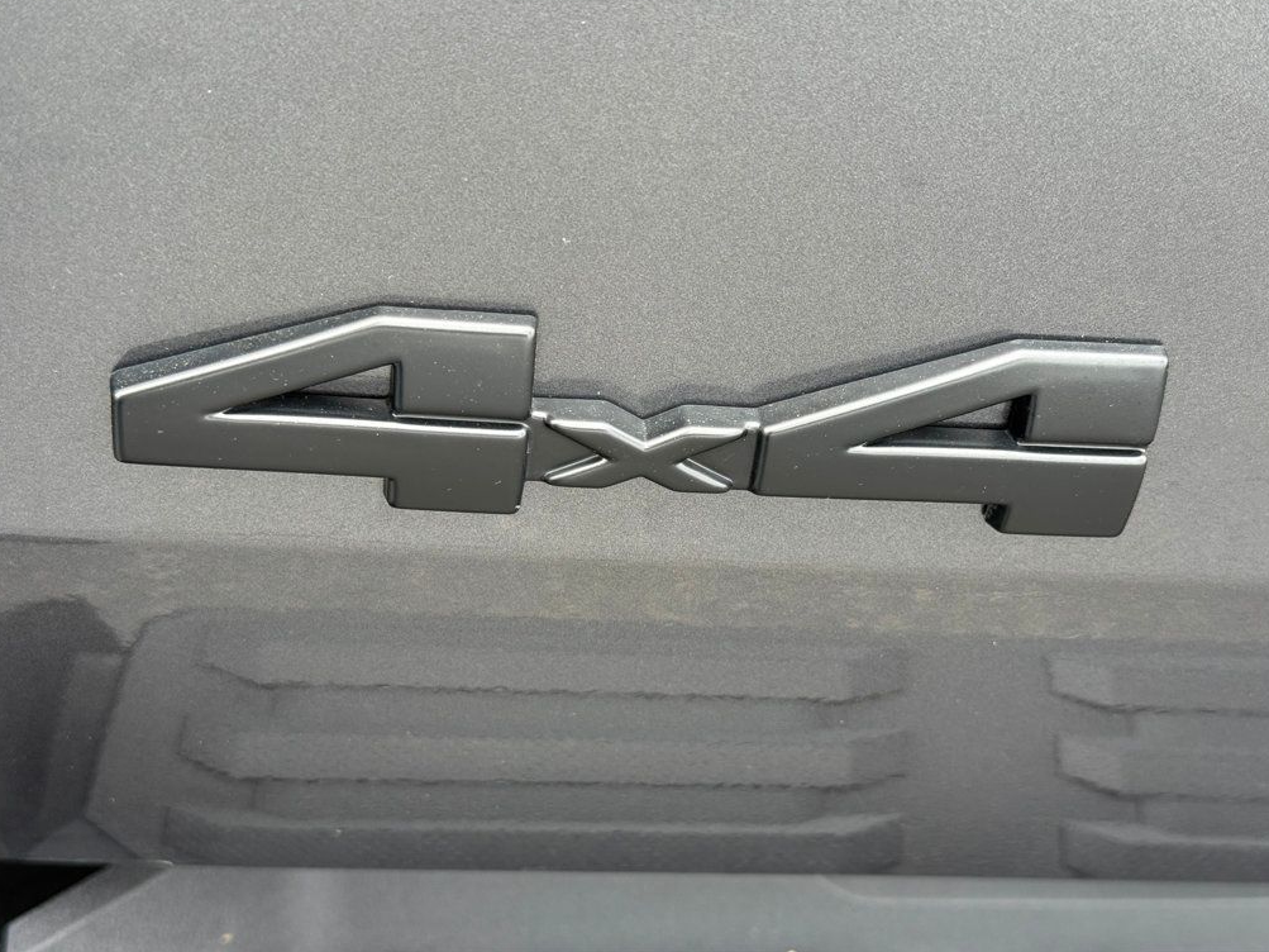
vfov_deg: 29.7
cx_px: 634
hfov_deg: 38.9
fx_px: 1796
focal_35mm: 49
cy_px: 467
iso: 100
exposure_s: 1/345
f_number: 1.78
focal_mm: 6.76
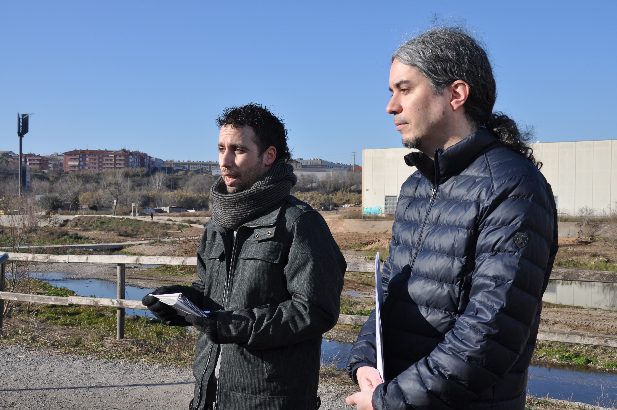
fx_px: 719
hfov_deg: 46.4
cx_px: 308
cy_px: 205
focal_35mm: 42
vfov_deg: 31.8
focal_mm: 28
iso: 200
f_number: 9
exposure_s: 1/320
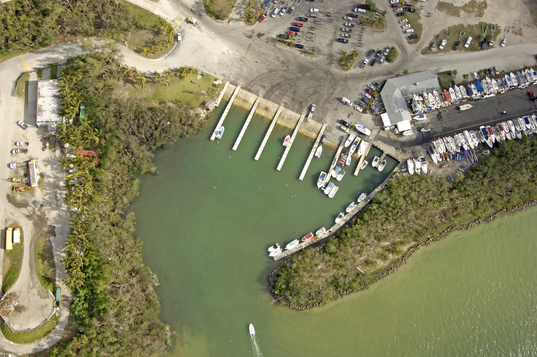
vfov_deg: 31.8
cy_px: 178
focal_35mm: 42
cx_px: 268
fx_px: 626
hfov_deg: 46.5
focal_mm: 28
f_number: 6.7
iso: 400
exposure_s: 1/1000
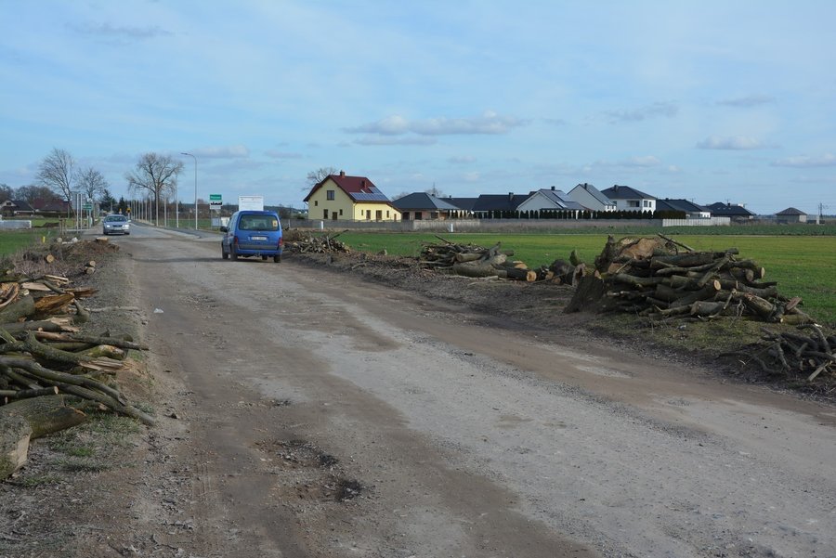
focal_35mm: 48
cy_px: 279
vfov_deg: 28.1
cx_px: 418
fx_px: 1115
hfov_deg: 41.1
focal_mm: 32
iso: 140
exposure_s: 1/250
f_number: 8
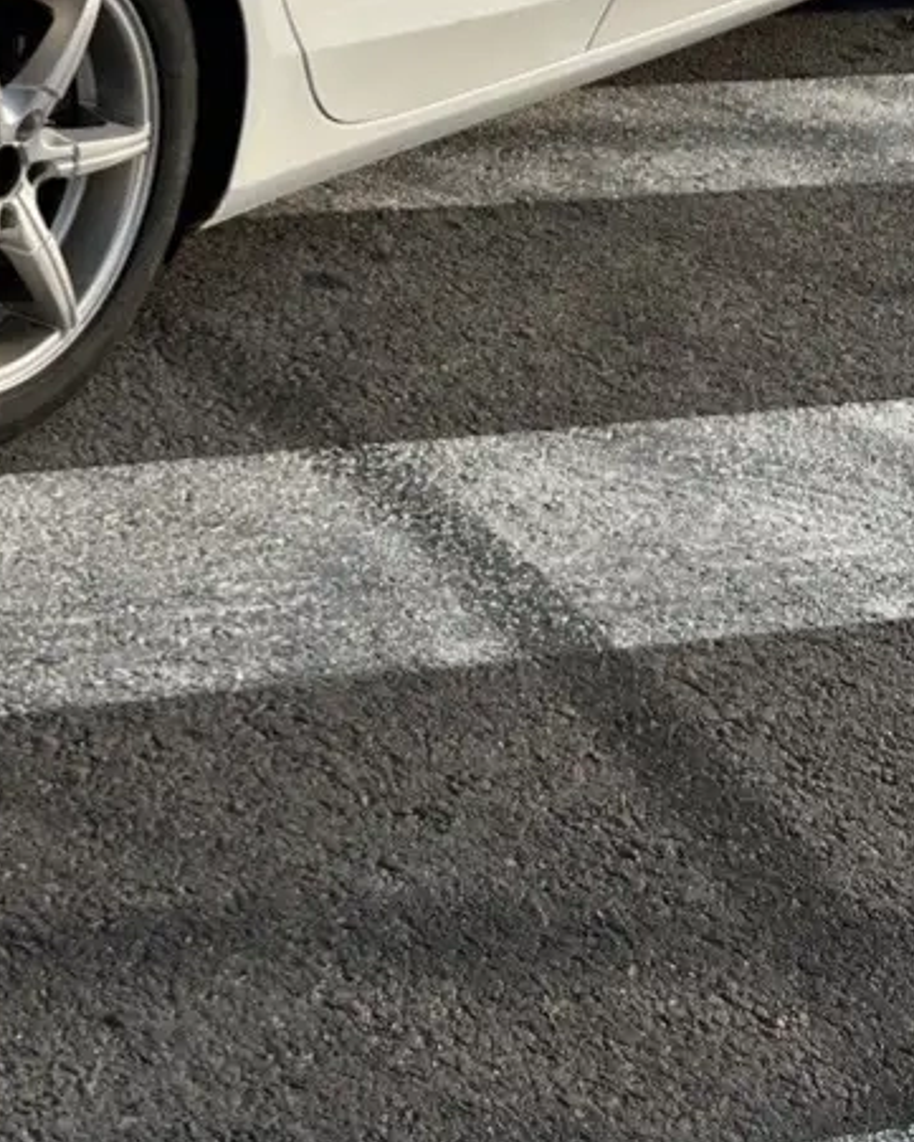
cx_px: -271
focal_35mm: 75
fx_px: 2535
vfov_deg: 23.4
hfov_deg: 19.0
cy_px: -187
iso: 50
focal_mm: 5.7
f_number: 1.5
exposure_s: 1/4831
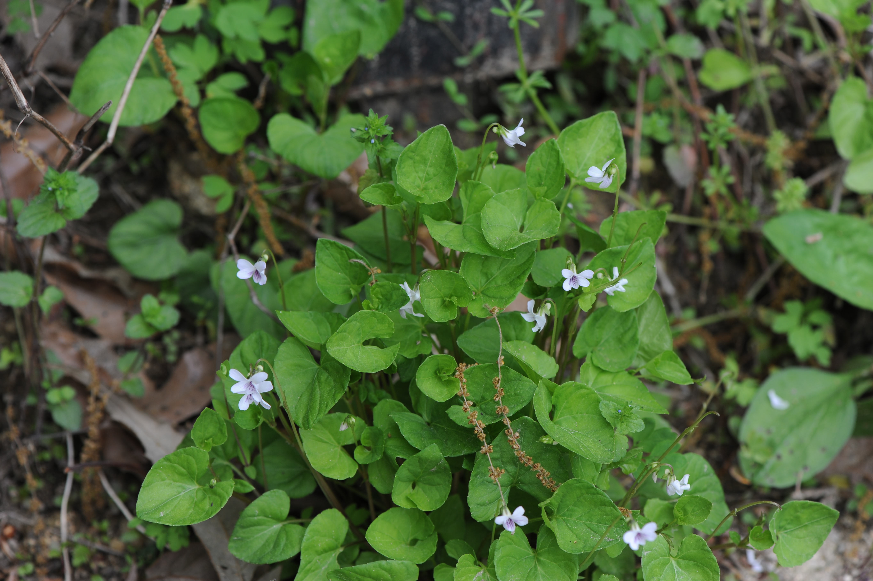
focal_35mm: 105
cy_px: 290
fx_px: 2545
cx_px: 436
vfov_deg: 13.0
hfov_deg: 19.5
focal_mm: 105
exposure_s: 1/160
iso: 200
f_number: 6.3
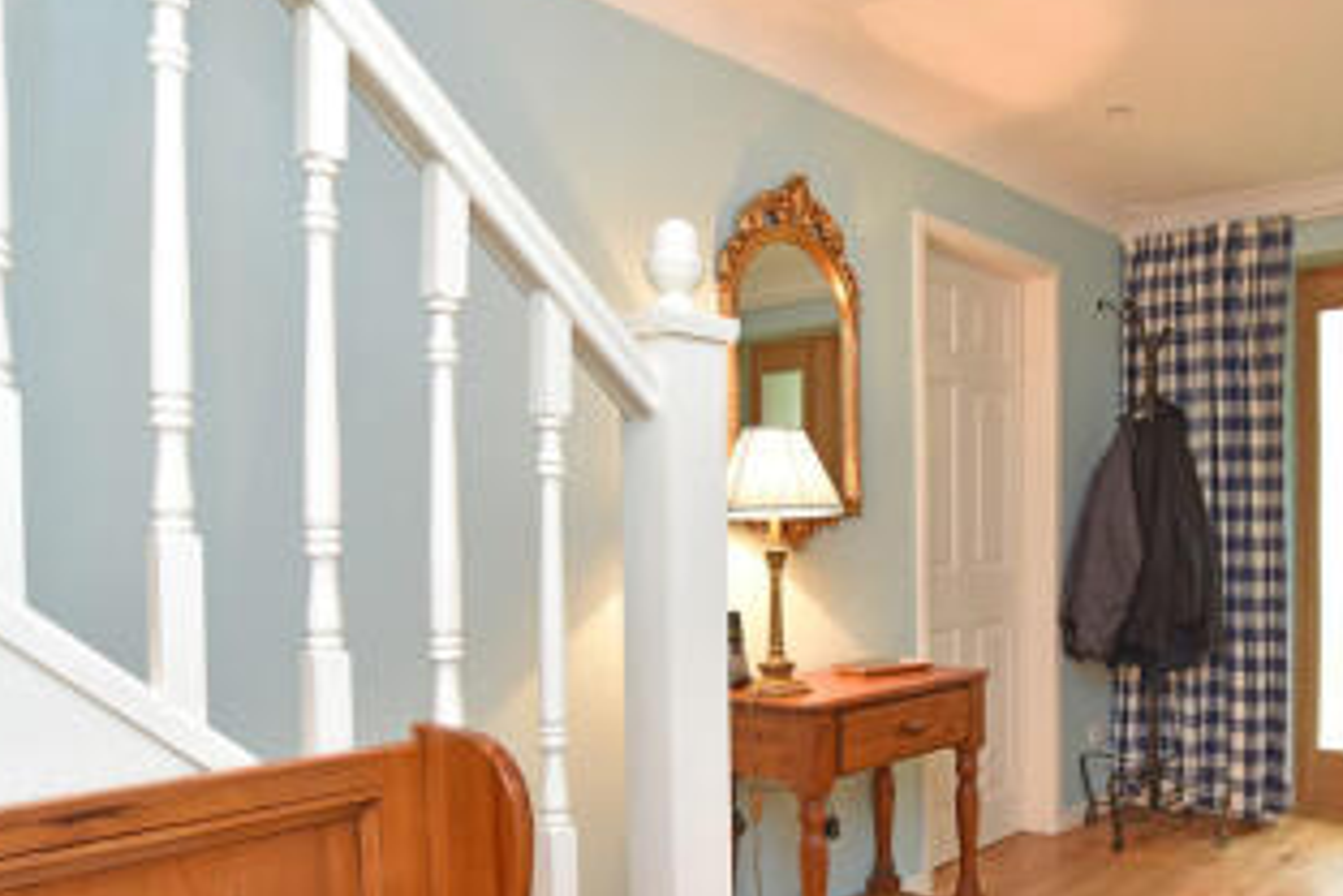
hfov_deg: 61.1
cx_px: 960
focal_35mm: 29
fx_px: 1082
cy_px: 588
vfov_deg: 44.4
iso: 800
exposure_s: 1/20
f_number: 6.3
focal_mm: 19
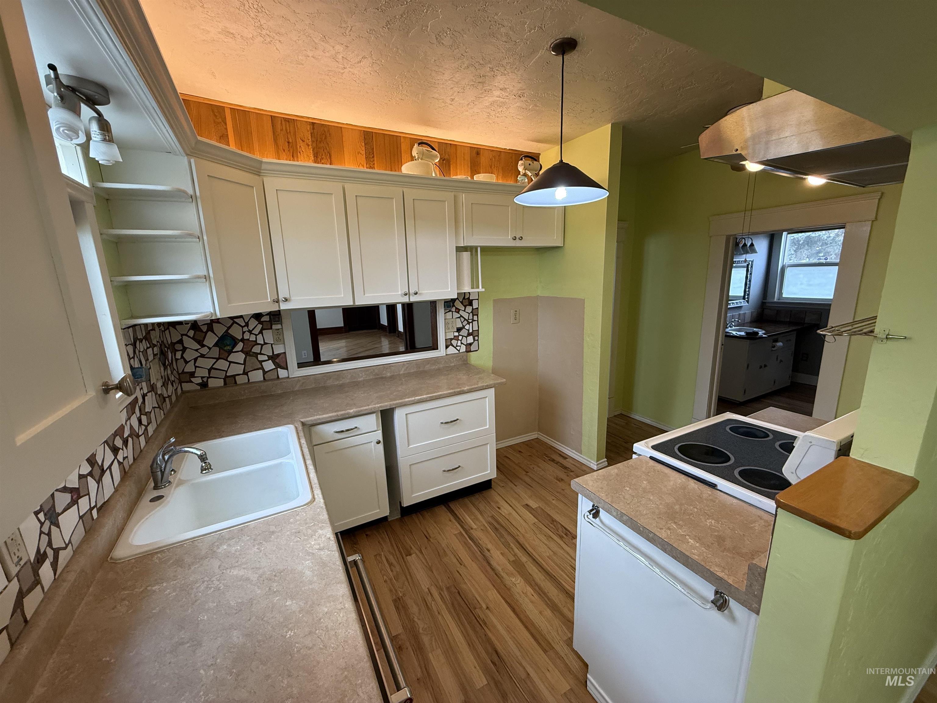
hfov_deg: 102.1
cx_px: 468
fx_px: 379
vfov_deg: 85.7
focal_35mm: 14
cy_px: 352
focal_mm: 2.22
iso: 250
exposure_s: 1/120
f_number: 2.2
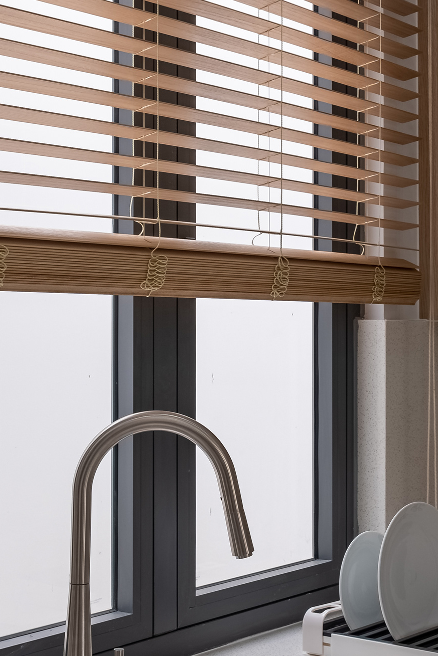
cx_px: 286
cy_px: 273
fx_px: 1204
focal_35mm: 66
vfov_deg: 30.5
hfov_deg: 20.6
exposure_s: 1/680
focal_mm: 20
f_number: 8
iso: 400
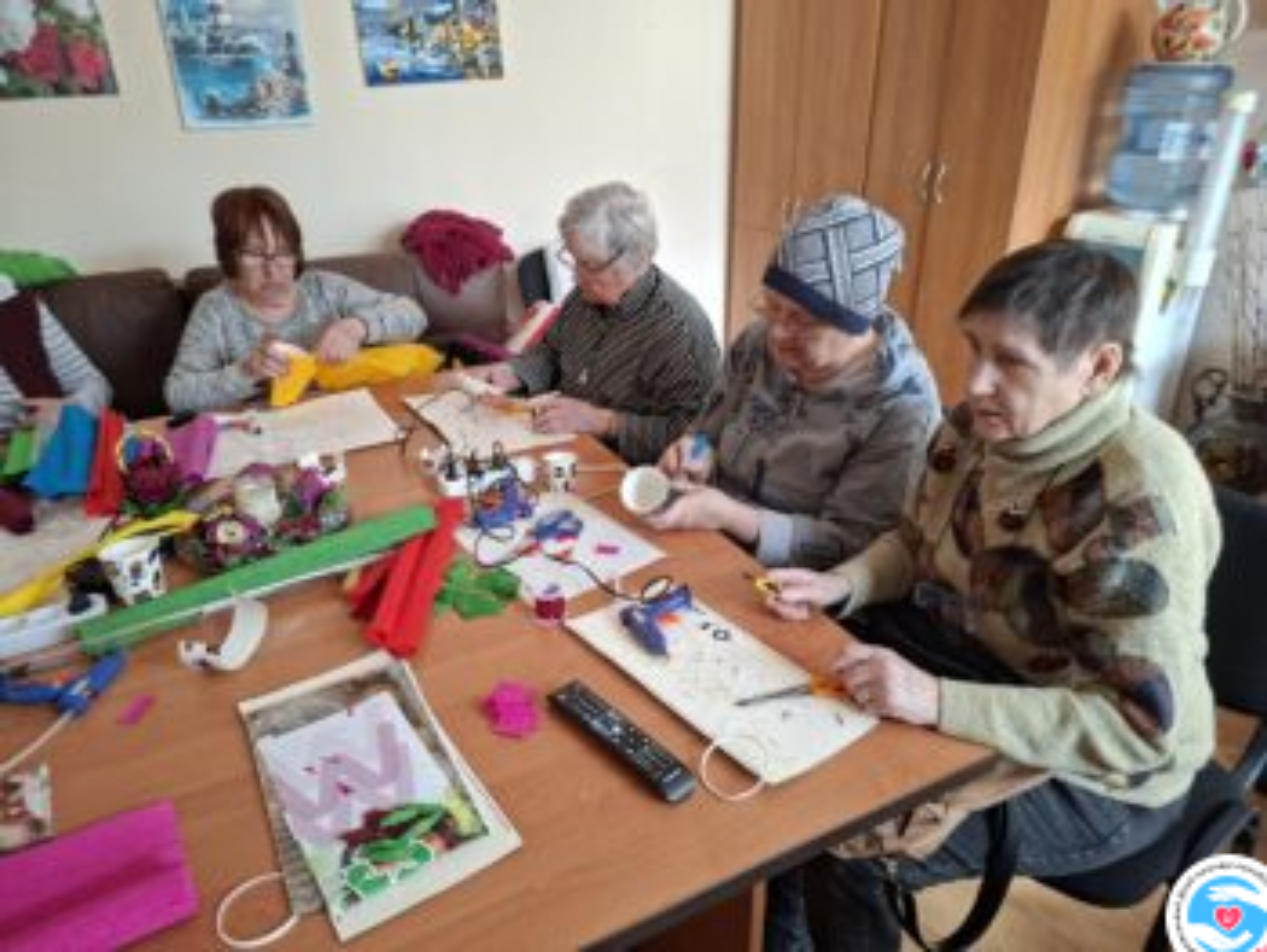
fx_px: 842
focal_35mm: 23
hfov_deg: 73.9
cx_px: 634
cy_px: 476
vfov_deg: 58.9
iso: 200
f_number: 1.8
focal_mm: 5.54
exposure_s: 1/50
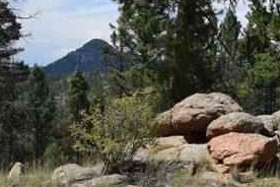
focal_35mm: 68
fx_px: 528
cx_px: 102
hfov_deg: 29.6
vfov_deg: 20.0
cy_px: 94
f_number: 10
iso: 200
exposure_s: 1/400
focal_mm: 25
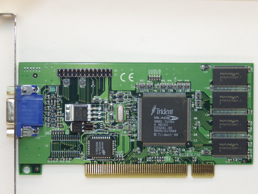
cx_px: 129
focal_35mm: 195
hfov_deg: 10.1
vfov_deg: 7.6
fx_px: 1453
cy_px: 97
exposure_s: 1/200
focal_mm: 34.9
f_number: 5.4
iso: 100
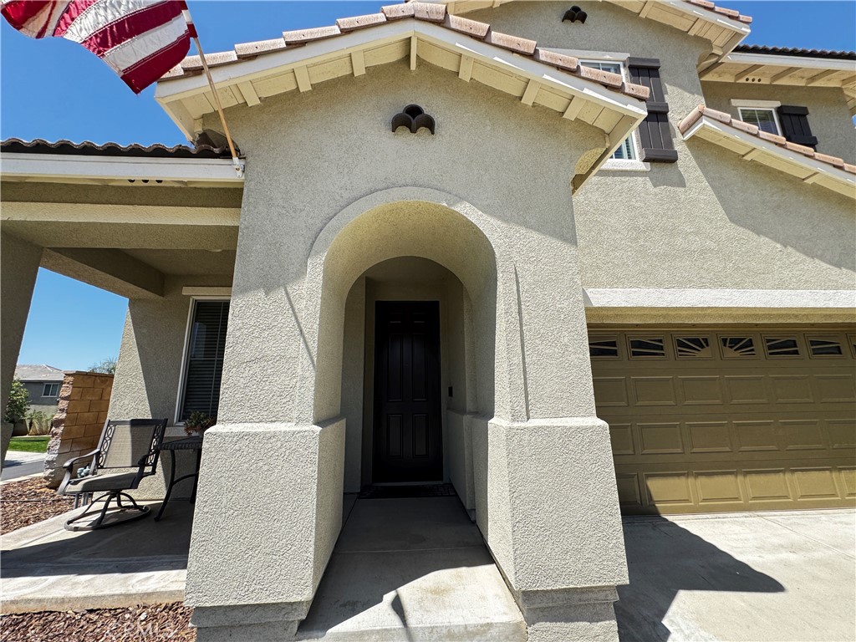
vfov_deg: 85.7
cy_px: 321
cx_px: 428
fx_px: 346
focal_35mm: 14
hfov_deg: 102.1
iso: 40
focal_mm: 2.22
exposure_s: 1/476
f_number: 2.2
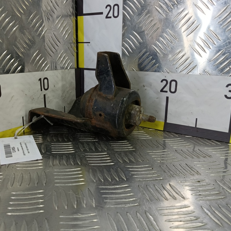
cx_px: 98
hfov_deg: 57.0
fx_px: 211
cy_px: 113
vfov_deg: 57.3
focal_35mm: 28
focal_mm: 4.11
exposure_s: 1/50
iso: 101
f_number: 1.6
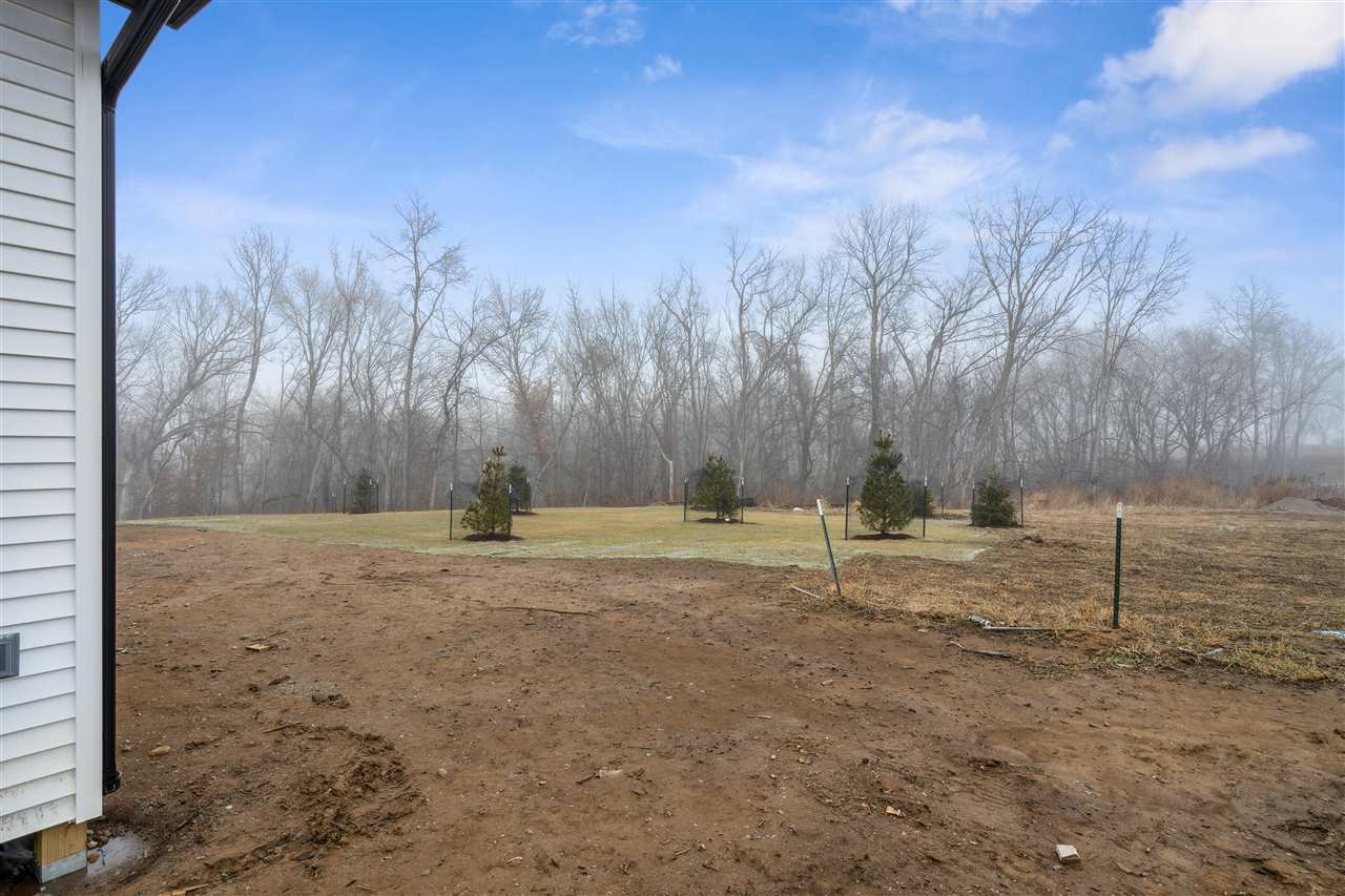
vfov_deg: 64.5
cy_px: 448
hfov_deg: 86.9
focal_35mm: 19
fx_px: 710
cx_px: 672
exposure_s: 1/640
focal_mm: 19
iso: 400
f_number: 8
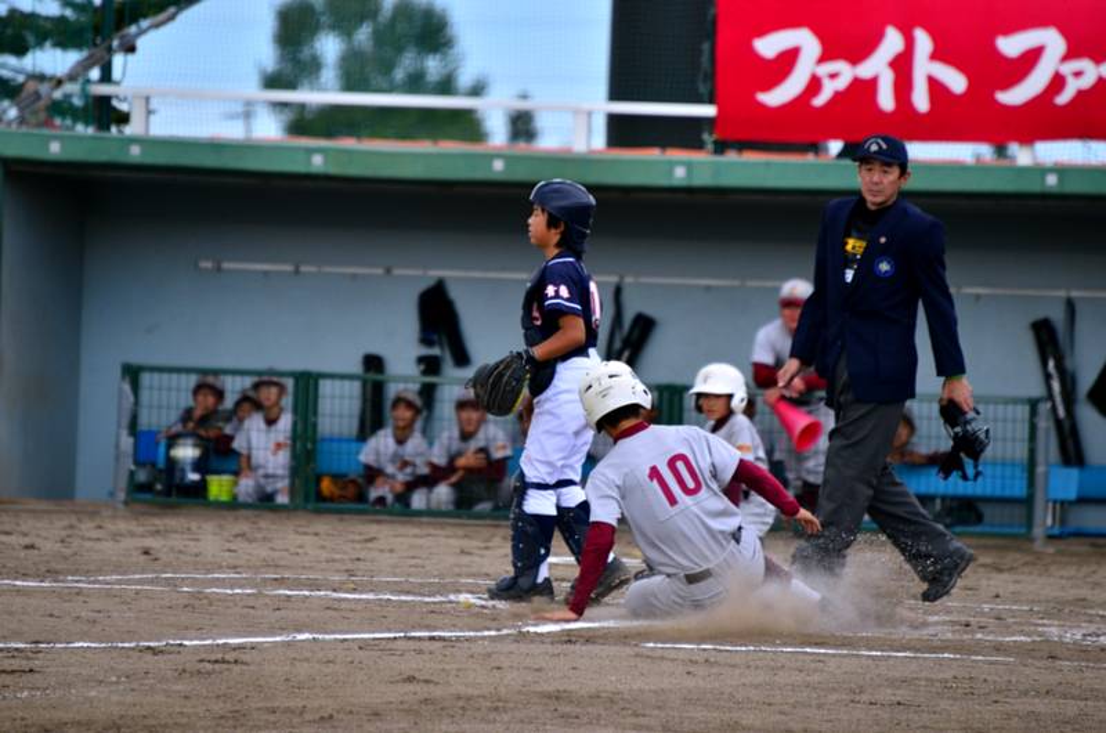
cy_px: 366
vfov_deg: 3.0
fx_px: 13797
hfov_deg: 4.6
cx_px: 553
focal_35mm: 450
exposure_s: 1/1000
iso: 400
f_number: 5.6
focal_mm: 300
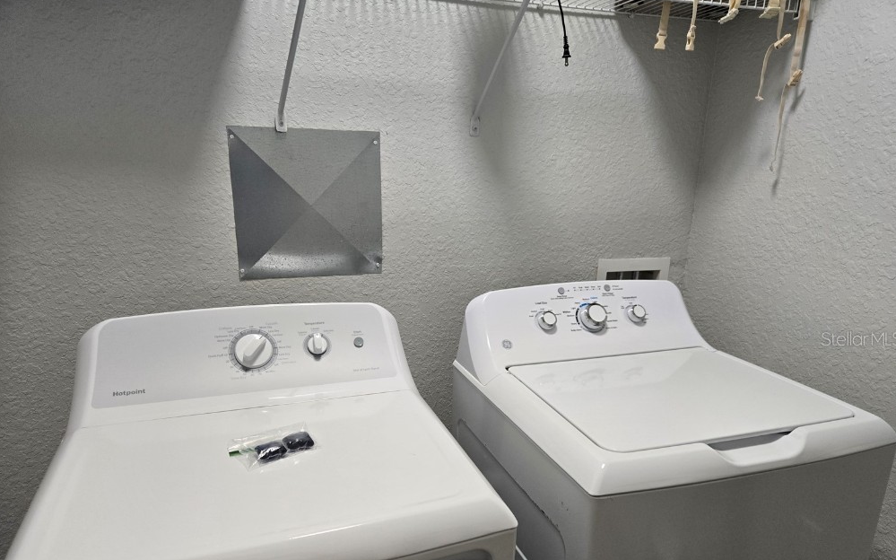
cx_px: 447
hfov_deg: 72.6
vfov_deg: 48.9
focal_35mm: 25
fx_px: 610
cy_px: 338
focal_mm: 5.4
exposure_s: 1/120
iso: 160
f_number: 1.8
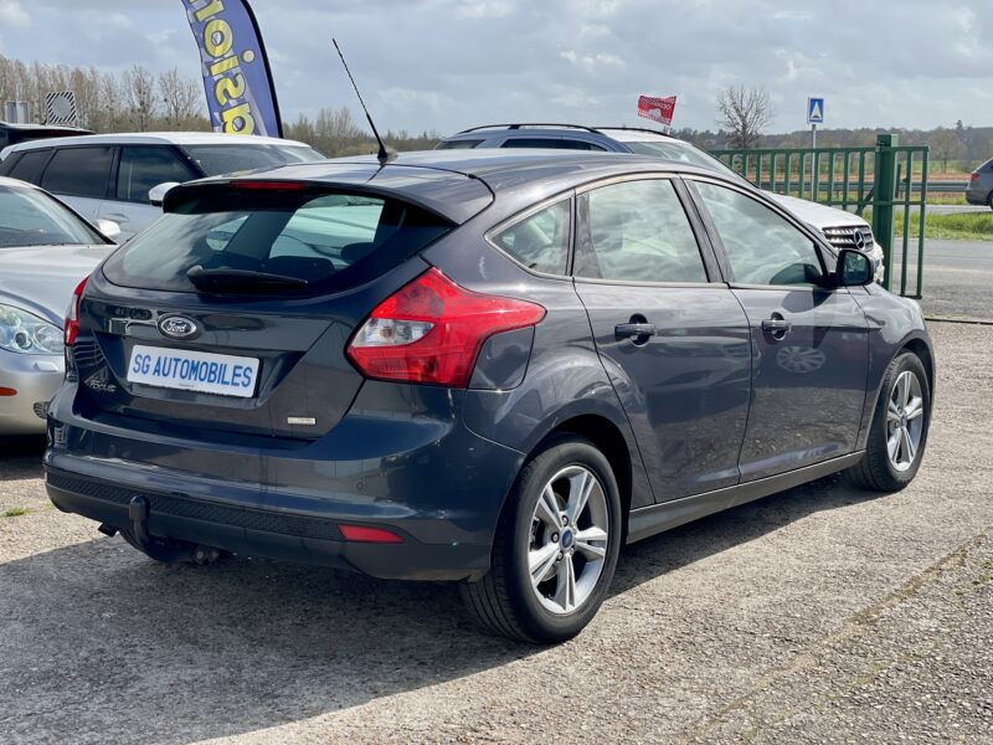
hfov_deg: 36.8
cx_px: 496
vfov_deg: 28.0
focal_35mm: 52
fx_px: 1492
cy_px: 372
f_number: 2
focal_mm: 6
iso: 32
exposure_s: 1/1653
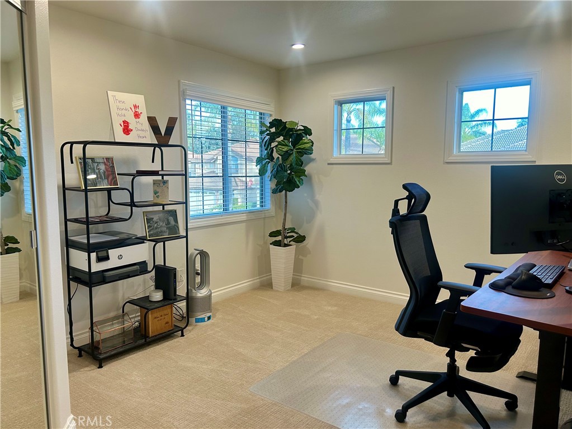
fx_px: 430
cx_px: 286
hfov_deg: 67.3
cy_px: 214
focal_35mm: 26
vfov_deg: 53.1
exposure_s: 1/120
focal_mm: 5.7
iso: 100
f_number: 1.5
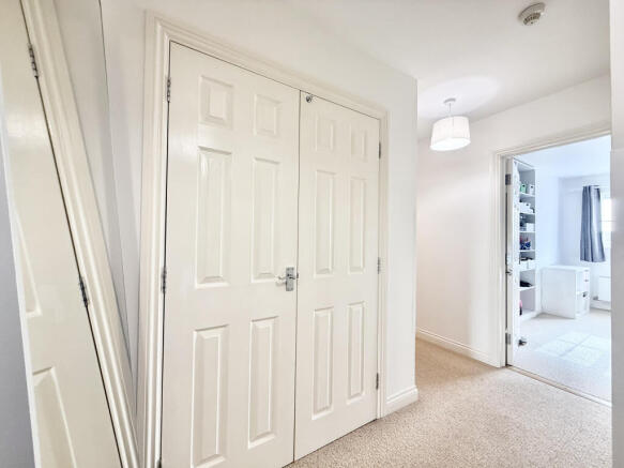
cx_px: 312
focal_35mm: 14
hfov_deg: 102.1
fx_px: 252
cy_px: 234
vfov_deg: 85.7
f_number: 2.2
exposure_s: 1/100
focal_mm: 2.22
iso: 125
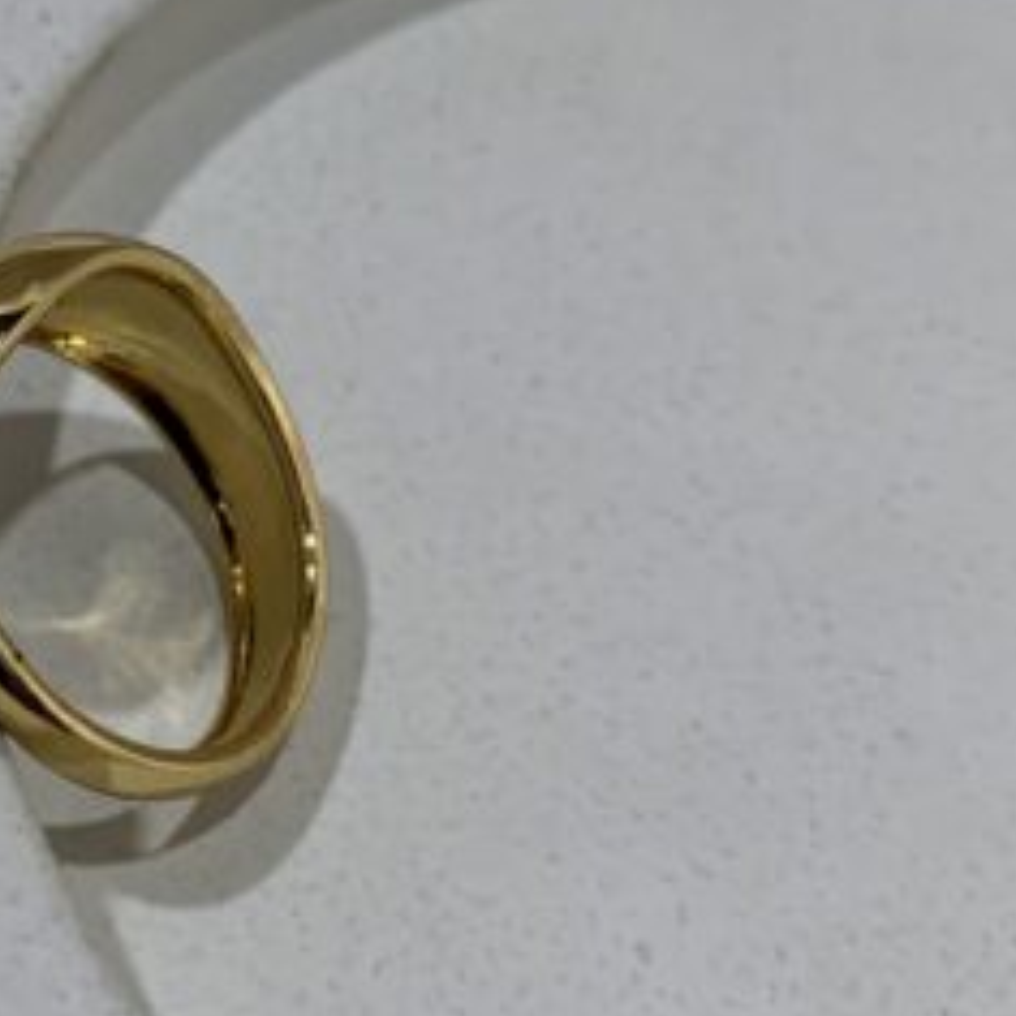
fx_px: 2590
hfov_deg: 21.1
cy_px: 228
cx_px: -103
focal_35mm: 78
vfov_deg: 22.0
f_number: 1.8
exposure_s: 1/50
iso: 50
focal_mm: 4.25
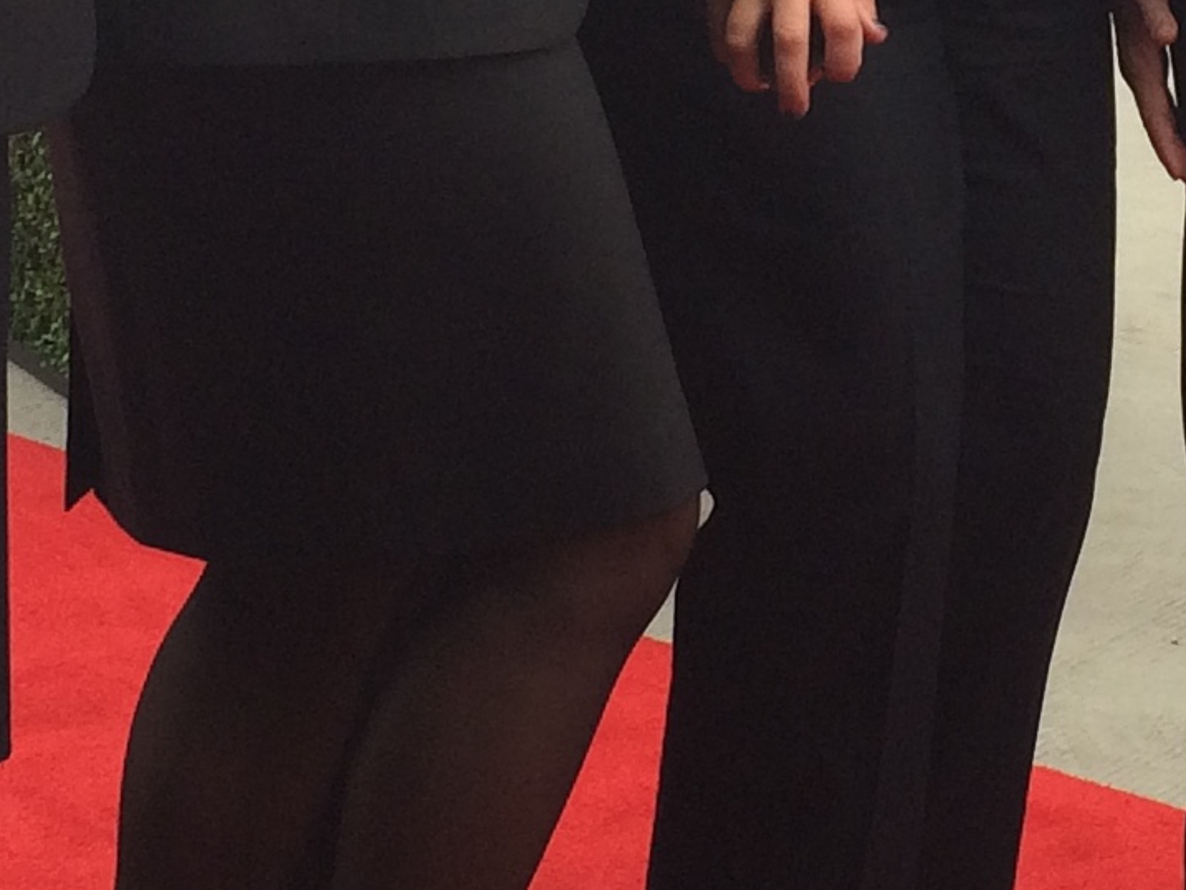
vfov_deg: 11.1
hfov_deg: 14.7
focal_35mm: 132
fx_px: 4523
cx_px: 1117
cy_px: -73
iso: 32
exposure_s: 1/183
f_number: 2.2
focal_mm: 4.15
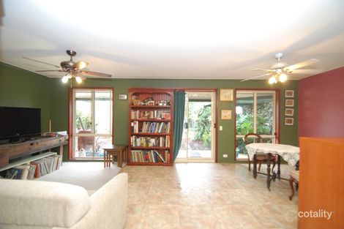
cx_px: 172
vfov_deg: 77.3
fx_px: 143
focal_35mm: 15
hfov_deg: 100.4
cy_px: 114
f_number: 4
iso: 1250
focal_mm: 10
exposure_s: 1/60
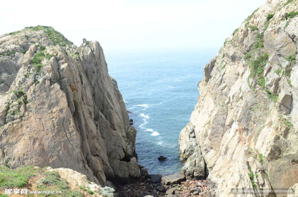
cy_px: 98
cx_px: 149
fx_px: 248
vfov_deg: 43.4
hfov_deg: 62.0
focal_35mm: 30
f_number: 8
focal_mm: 20
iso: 640
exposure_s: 1/640
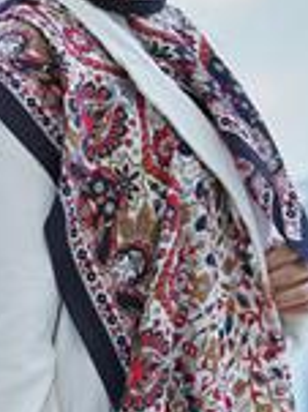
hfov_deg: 5.3
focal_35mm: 281
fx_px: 3338
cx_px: 95
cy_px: 270
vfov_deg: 7.1
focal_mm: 95
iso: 500
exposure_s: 1/125
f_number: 4.5
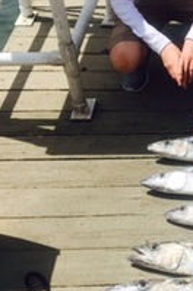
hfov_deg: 15.5
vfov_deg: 25.1
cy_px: 122
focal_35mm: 81
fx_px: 654
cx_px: 291
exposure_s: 1/3968
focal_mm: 4.15
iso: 32
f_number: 2.2
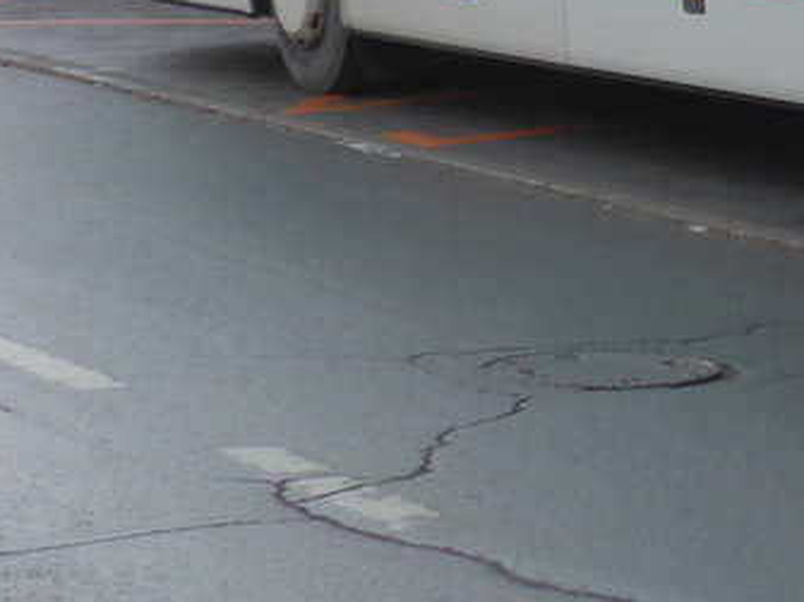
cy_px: -465
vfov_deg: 8.6
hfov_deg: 11.4
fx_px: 3831
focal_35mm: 165
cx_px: 1265
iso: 160
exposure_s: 1/60
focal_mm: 9.5
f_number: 3
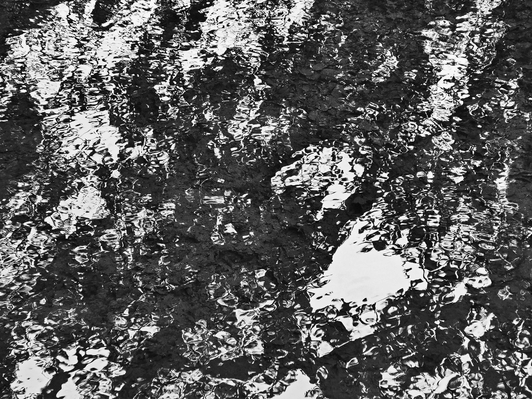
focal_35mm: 101
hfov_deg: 19.4
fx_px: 1552
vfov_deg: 14.6
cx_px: 266
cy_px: 200
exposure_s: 1/100
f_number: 4.9
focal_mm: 21.6
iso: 400
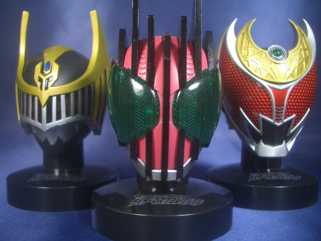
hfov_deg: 52.6
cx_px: 160
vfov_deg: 40.7
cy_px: 120
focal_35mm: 35
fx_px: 325
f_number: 2.6
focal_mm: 5.8
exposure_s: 1/15
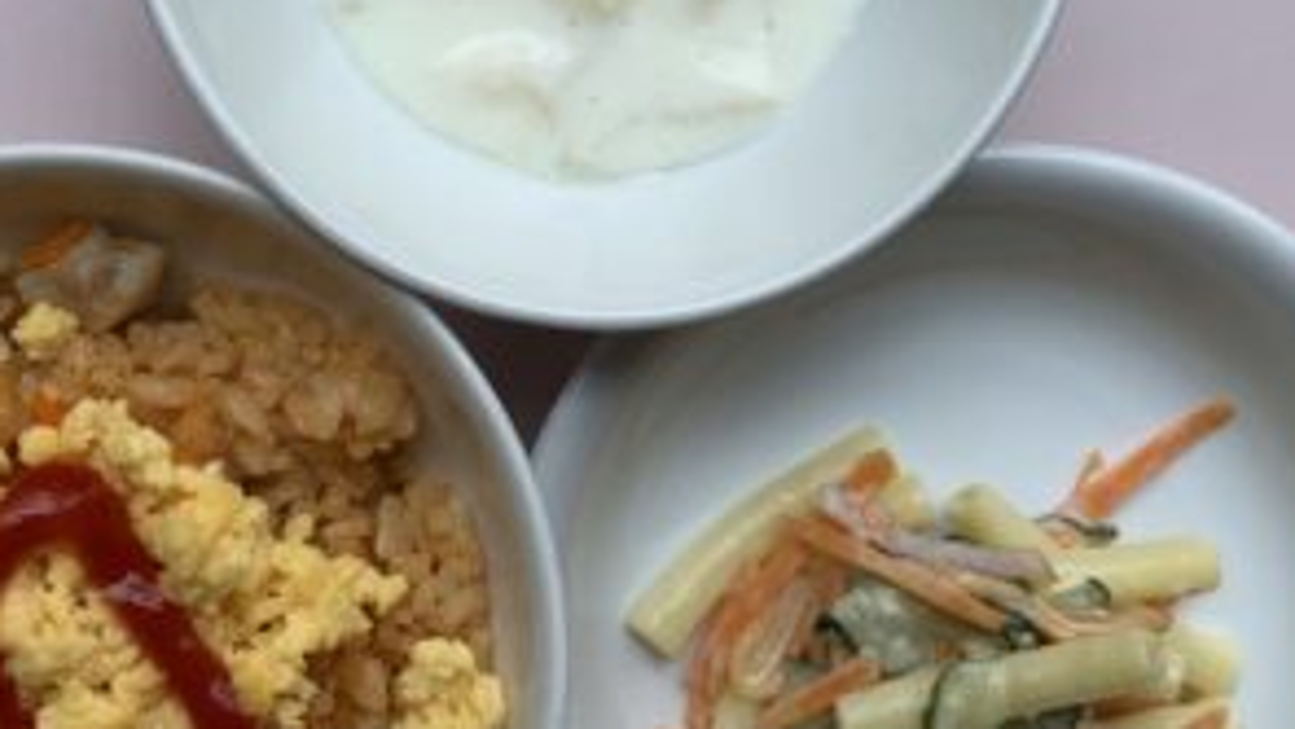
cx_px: 487
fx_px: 1648
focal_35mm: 48
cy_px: 288
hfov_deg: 42.6
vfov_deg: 24.9
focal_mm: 4.25
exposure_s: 1/407
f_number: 1.8
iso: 25
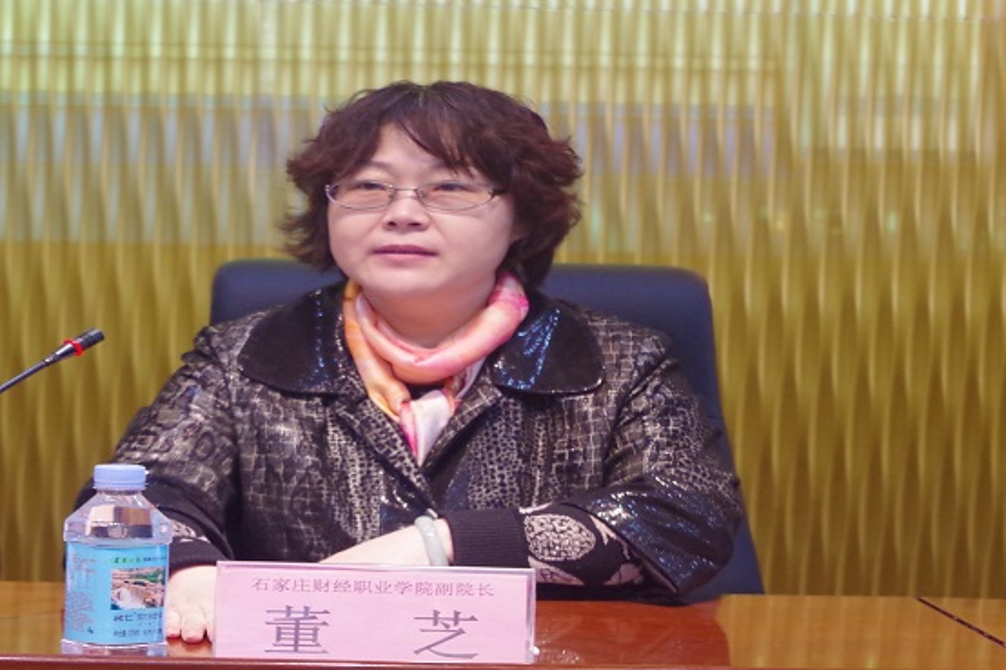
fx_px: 2011
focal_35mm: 72
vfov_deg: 18.9
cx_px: 503
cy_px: 335
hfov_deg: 28.1
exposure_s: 1/13
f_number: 5.6
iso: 1600
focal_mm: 47.5
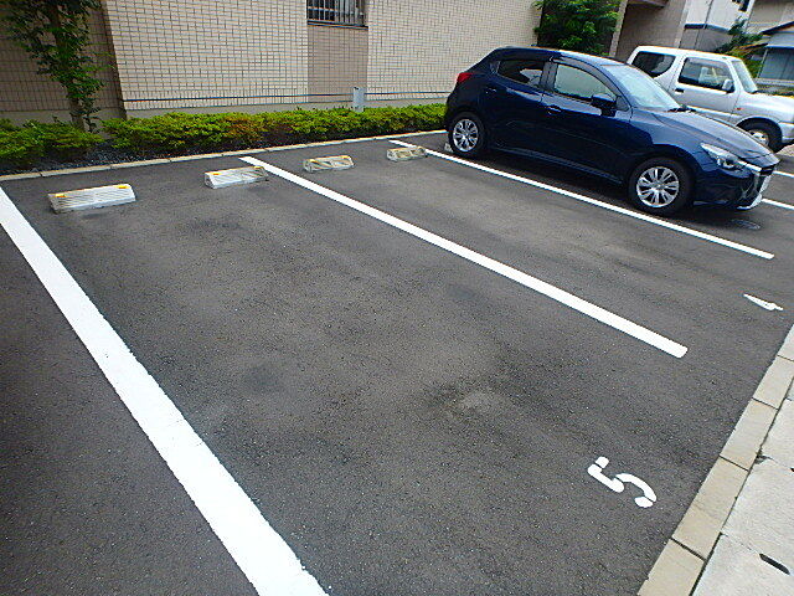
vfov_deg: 63.4
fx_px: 482
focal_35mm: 21
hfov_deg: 79.0
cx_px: 397
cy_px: 298
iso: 125
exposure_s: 1/160
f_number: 3.5
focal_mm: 3.7
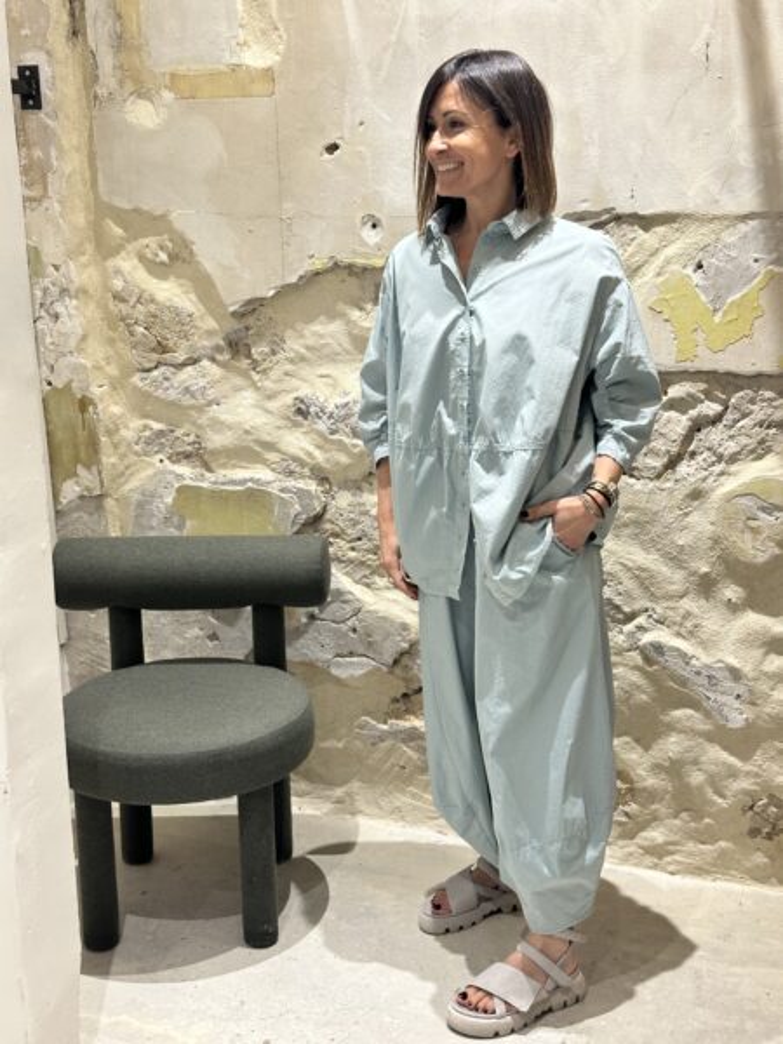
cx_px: 392
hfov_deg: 30.3
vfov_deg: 39.7
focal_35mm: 48
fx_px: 1448
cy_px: 522
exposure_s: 1/50
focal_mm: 6.86
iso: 200
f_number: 1.78
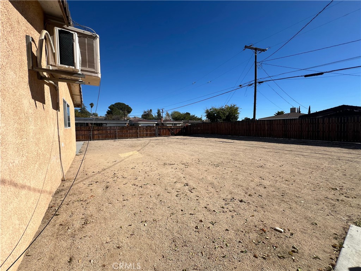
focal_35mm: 13
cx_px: 180
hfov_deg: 106.2
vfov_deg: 89.9
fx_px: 136
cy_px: 136
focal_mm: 1.57
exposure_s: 1/2370
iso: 32
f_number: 1.8
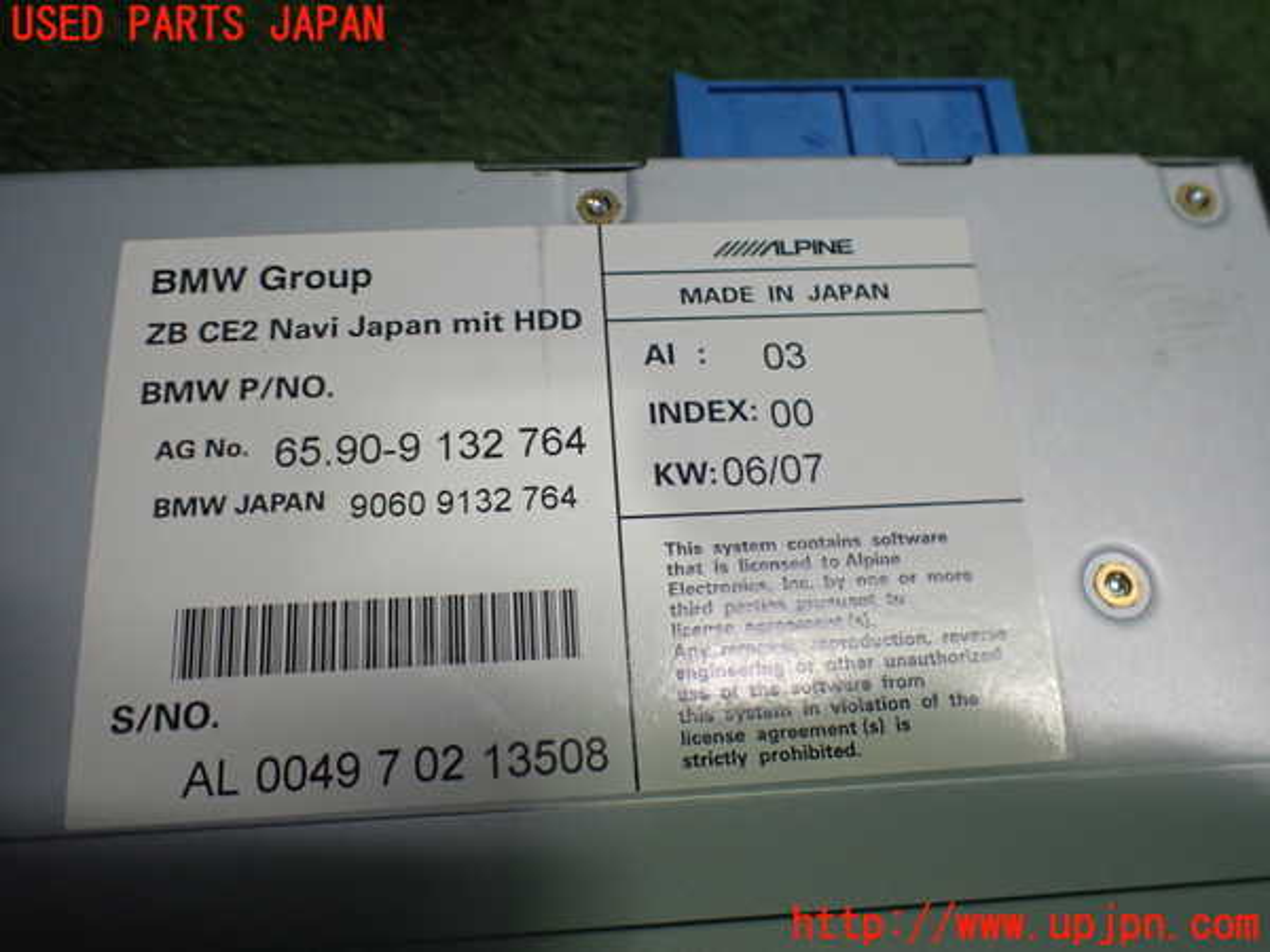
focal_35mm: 30
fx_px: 1101
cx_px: 635
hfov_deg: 60.0
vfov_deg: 46.8
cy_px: 476
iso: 400
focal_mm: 5.4
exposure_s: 1/125
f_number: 2.3
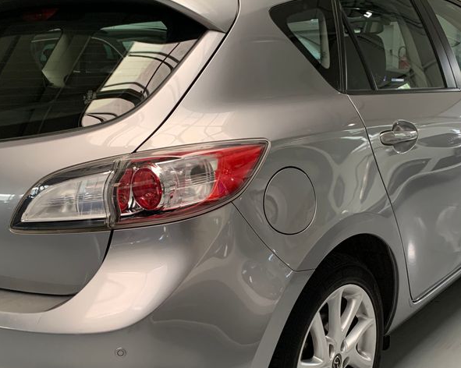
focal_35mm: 44
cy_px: 237
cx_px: 210
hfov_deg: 42.0
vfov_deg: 33.9
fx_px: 600
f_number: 1.8
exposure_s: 1/60
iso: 250
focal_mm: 4.25
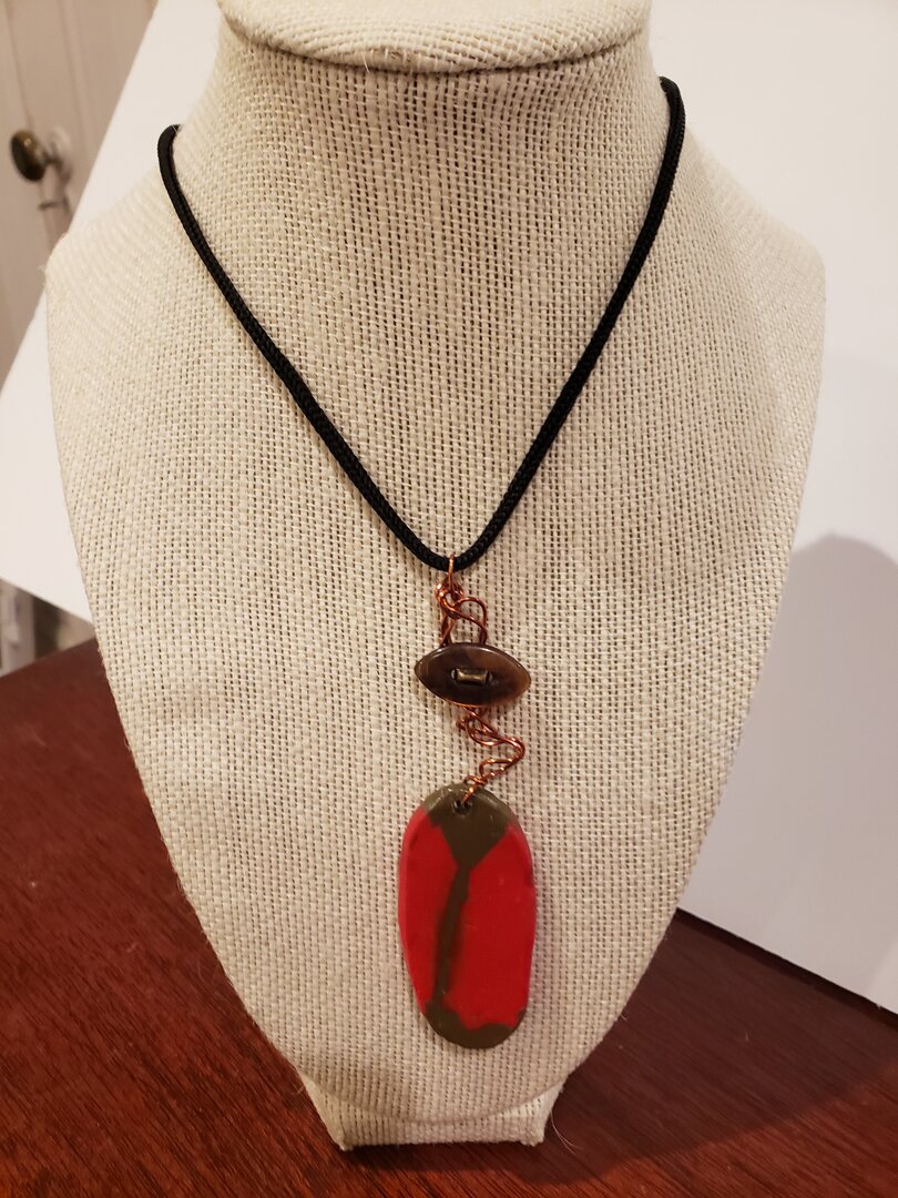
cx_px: 449
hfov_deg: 53.1
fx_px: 899
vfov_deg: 67.3
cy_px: 599
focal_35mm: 26
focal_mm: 4.3
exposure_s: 1/20
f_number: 2.4
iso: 250
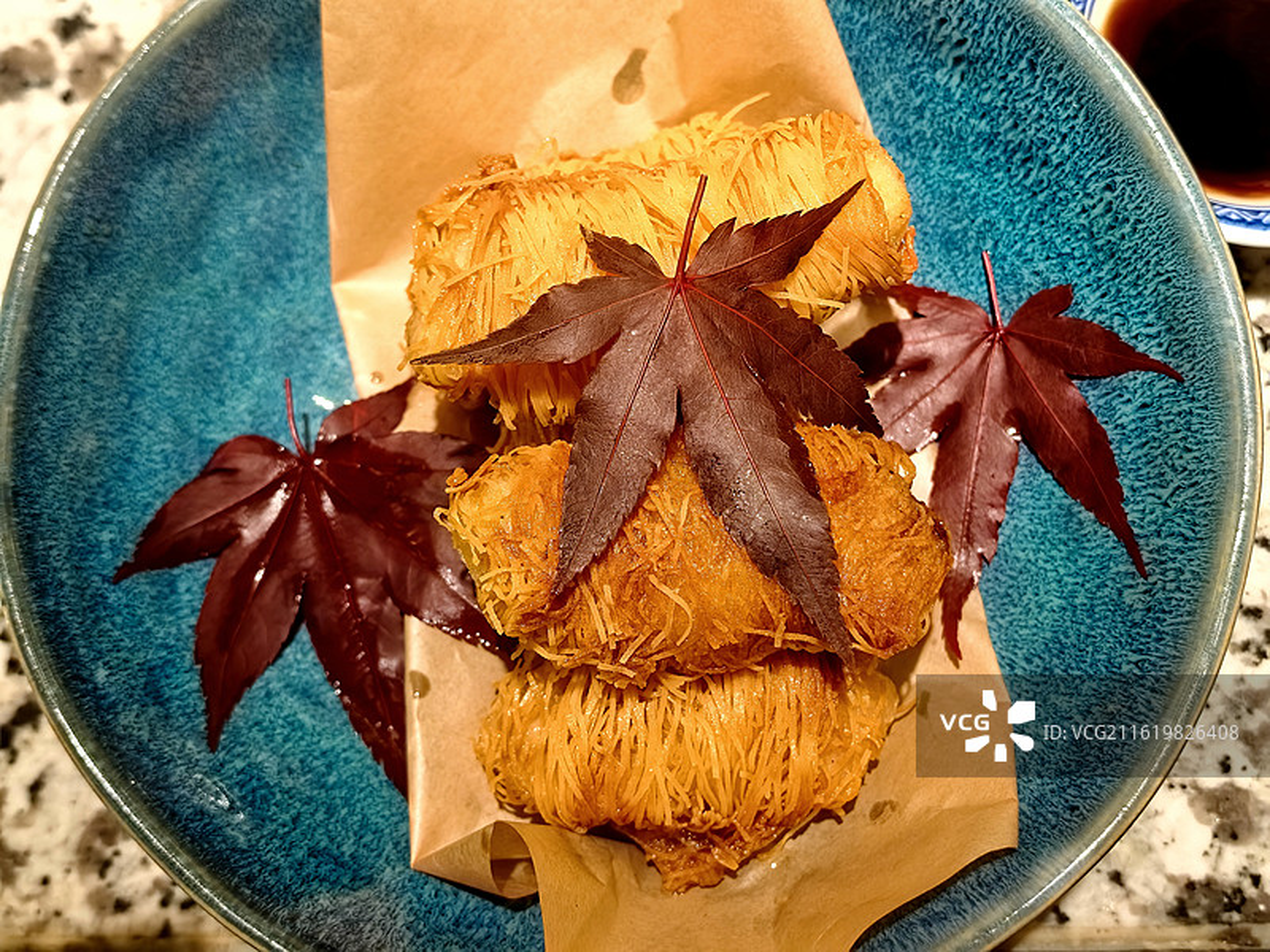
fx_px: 1541
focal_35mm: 42
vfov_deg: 34.3
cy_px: 476
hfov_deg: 44.8
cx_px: 635
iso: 250
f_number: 2
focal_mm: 6.98
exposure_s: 1/50
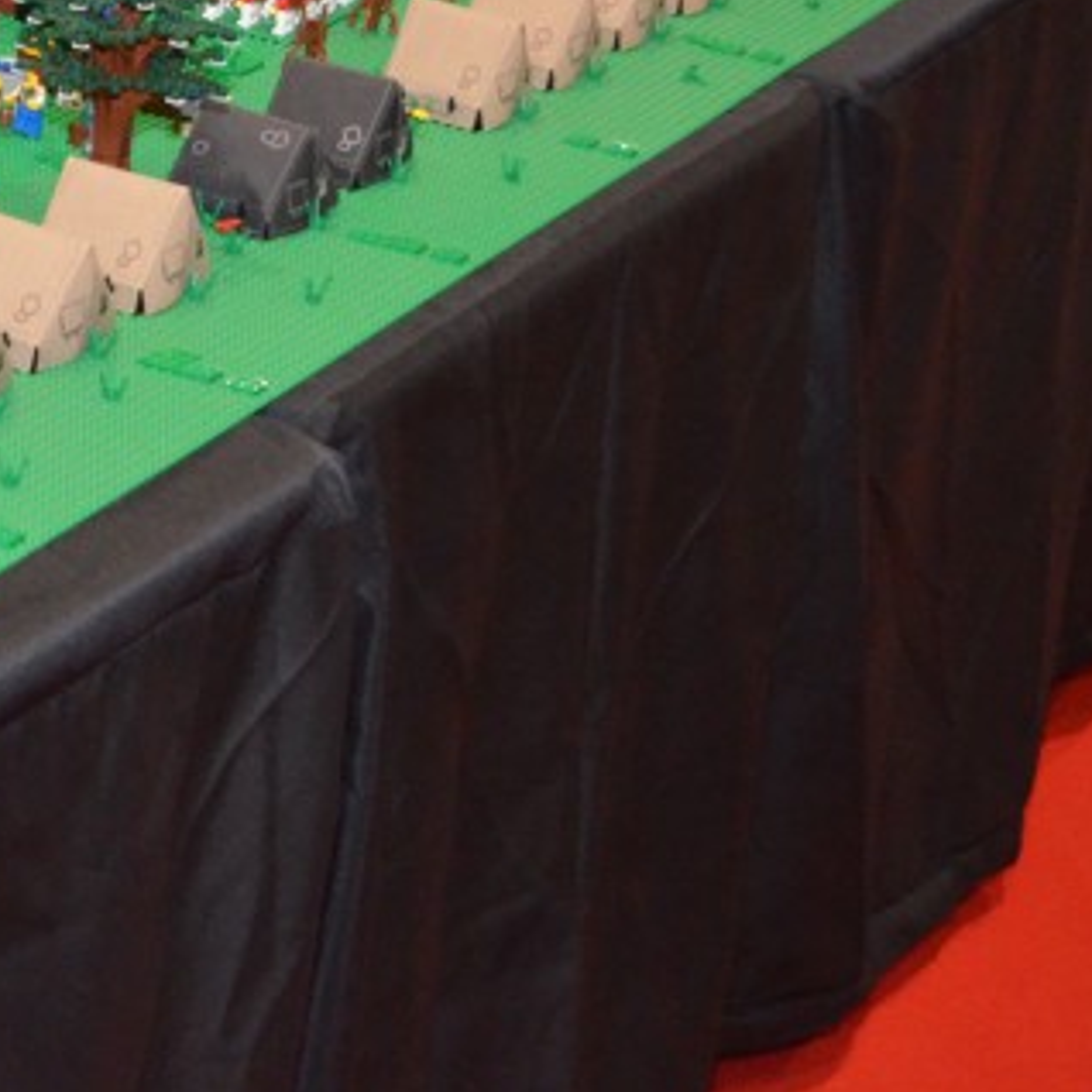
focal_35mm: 128
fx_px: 4568
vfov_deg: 13.4
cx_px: -584
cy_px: -38
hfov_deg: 12.9
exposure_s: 1/60
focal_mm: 32
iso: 3200
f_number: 4.8
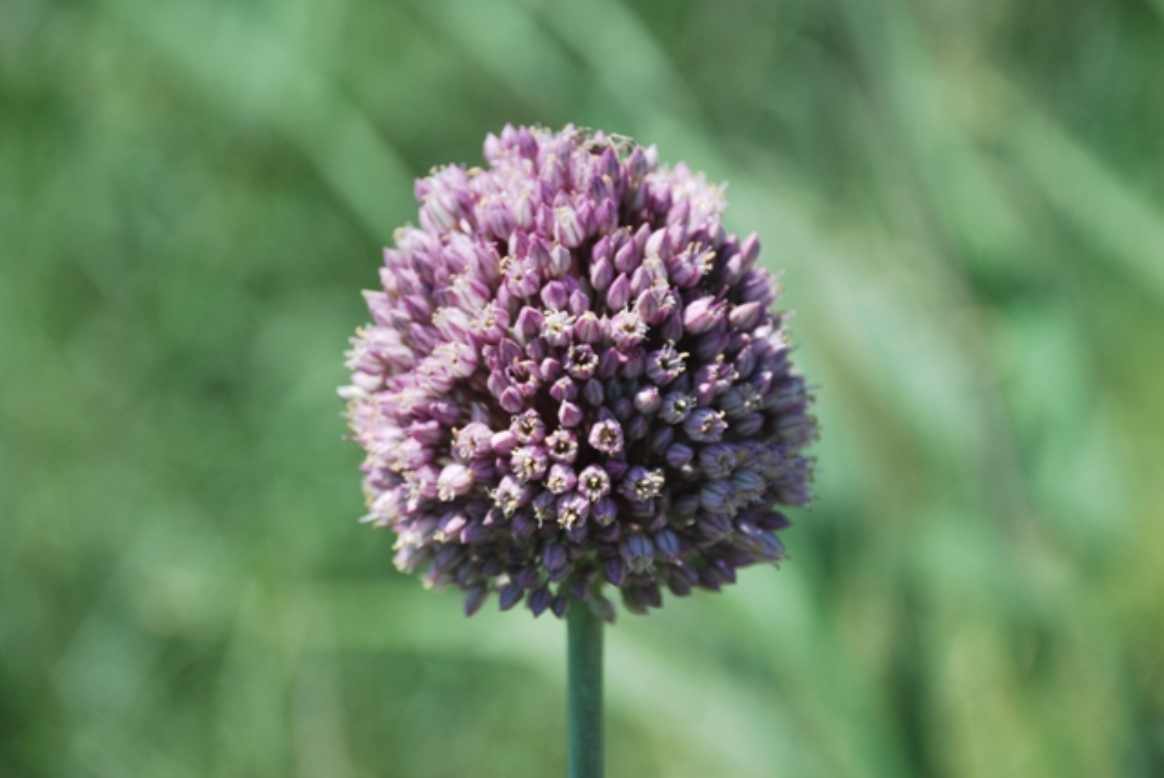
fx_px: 4854
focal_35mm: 150
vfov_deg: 9.2
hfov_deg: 13.7
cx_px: 582
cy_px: 389
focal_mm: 100
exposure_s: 1/500
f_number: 5.6
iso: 180
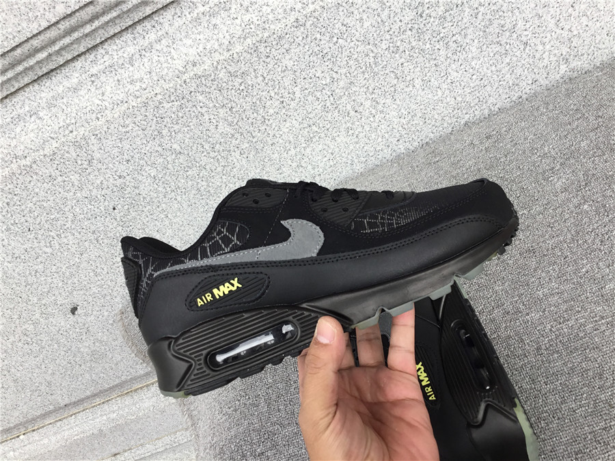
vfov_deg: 45.4
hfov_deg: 58.4
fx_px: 551
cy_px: 230
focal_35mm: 31
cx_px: 308
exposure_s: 1/193
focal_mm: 3.3
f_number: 2.4
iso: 25
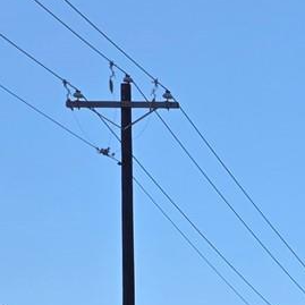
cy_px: 593
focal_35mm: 155
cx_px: 743
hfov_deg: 9.9
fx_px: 1545
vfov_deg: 10.4
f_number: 1.7
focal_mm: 6.25
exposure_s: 1/6574
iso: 80
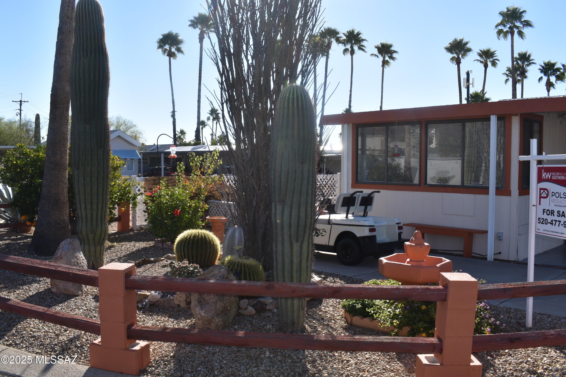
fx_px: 495
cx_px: 283
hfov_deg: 59.5
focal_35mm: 32
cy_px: 188
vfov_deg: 41.7
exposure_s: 1/200
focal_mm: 21
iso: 100
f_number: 10
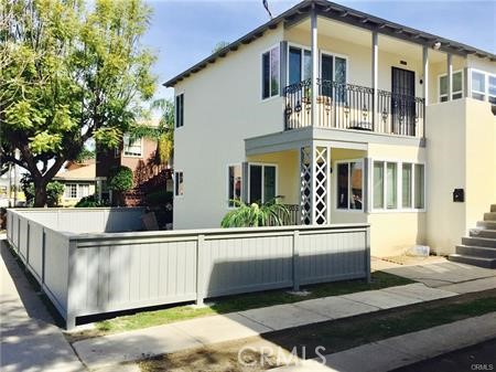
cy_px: 186
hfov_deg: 61.7
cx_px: 248
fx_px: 415
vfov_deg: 48.2
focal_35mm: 29
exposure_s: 1/2326
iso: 32
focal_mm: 4.15
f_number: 2.2
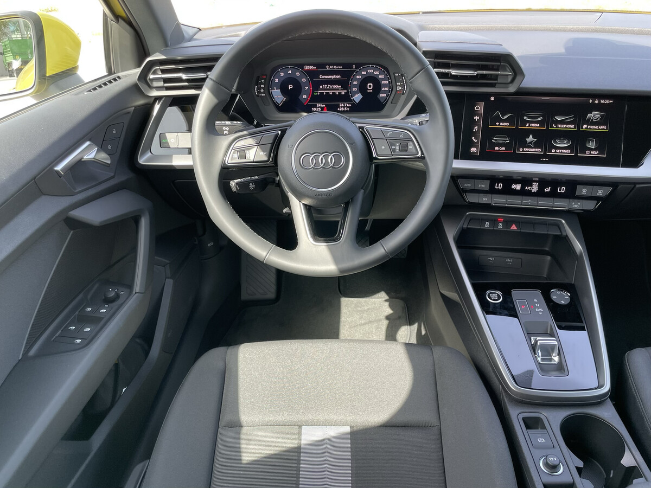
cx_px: 326
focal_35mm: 26
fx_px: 489
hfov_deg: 67.3
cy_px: 244
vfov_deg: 53.1
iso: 40
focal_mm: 4.2
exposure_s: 1/121
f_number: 1.6
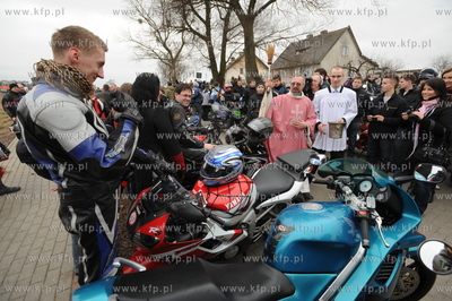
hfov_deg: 93.3
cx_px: 226
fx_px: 213
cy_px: 150
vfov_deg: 70.3
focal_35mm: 17
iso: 400
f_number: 5.6
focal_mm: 17
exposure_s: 1/200
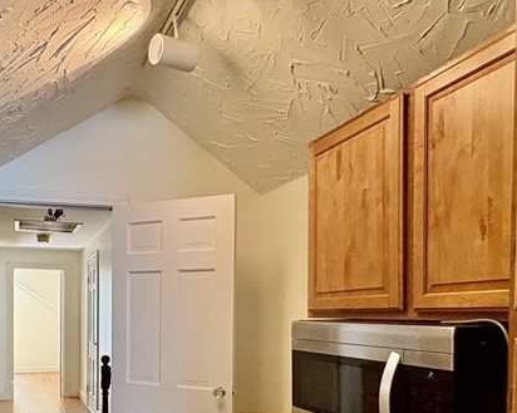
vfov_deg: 41.4
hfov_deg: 51.5
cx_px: 157
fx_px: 520
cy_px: 331
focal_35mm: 34
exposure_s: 1/60
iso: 500
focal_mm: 2.22
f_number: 2.2
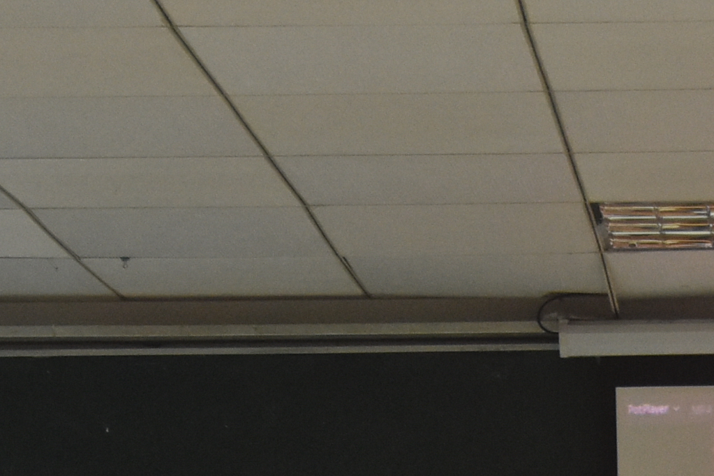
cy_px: 856
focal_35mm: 211
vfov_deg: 6.4
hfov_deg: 9.7
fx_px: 4185
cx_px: 776
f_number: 4.2
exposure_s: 1/60
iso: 1600
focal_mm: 32
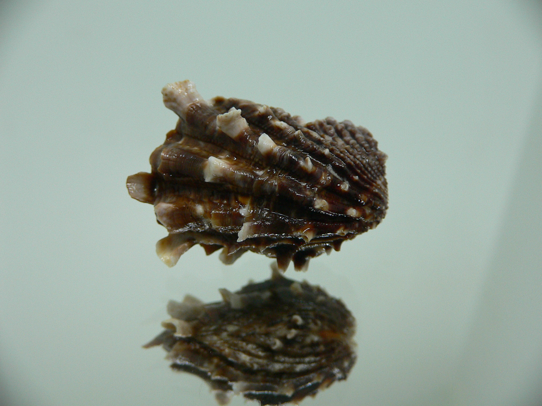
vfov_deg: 40.7
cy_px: 203
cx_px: 271
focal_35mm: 35
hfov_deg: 52.6
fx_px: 548
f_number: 2.8
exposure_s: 1/60
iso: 150
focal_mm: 4.6
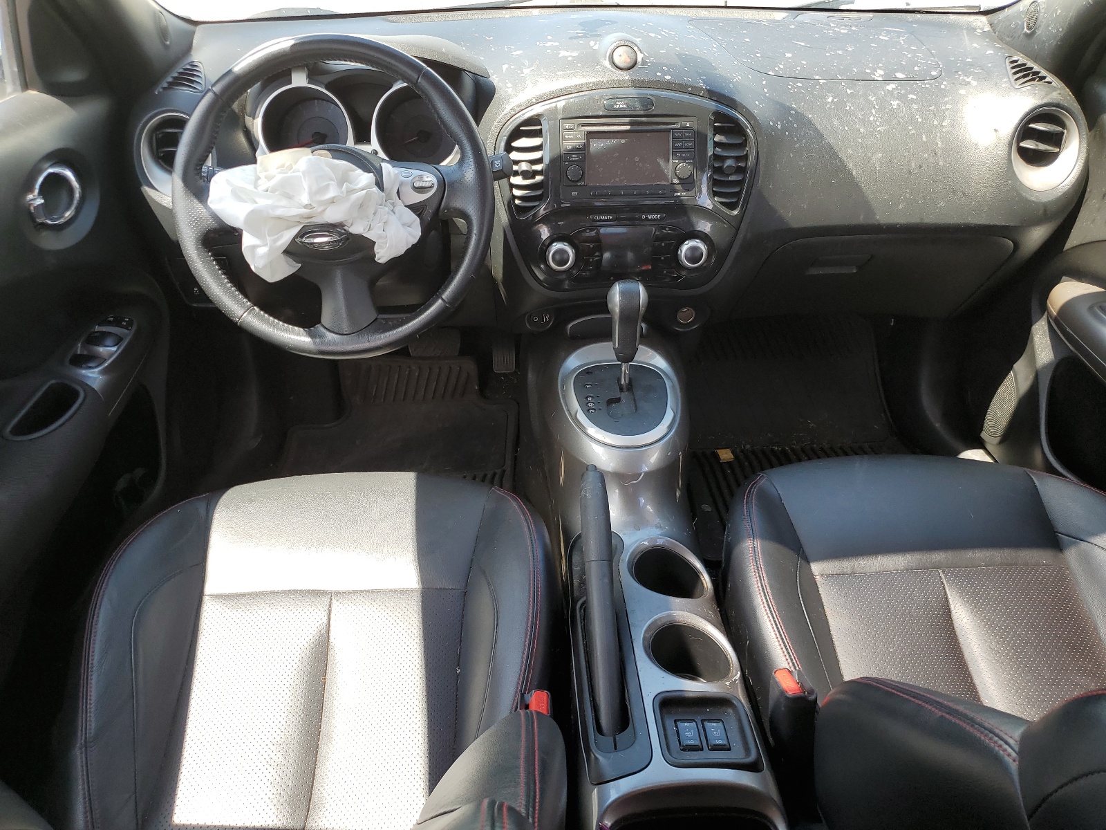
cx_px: 553
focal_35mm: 26
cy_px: 415
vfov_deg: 53.1
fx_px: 831
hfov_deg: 67.3
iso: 50
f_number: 1.5
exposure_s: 1/286
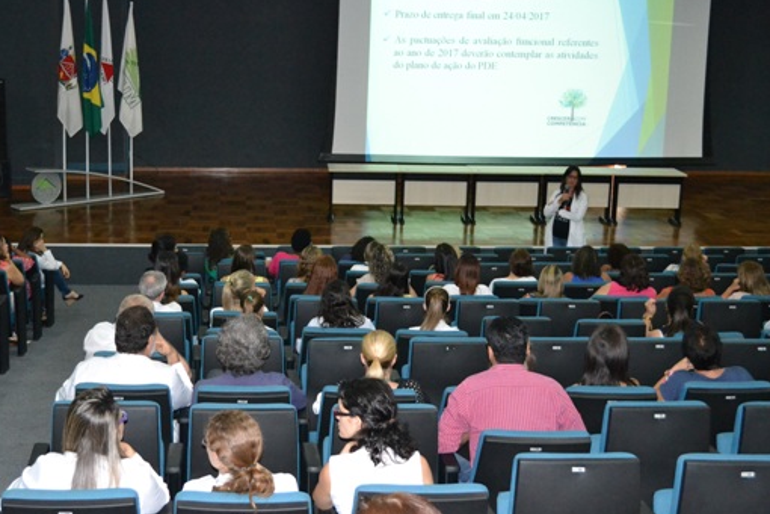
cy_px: 243
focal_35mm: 55
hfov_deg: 36.3
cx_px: 288
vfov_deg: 24.8
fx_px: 1168
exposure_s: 1/60
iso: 3200
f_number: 4.5
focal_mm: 29
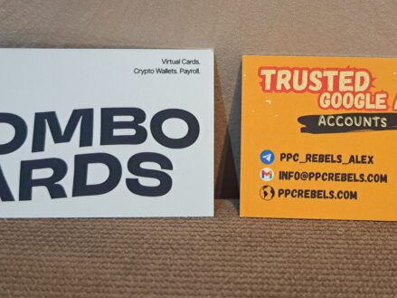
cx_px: 224
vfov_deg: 34.0
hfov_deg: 44.7
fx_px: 482
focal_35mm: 42
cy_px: 95
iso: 320
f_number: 1.8
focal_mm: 5.23
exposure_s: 1/33
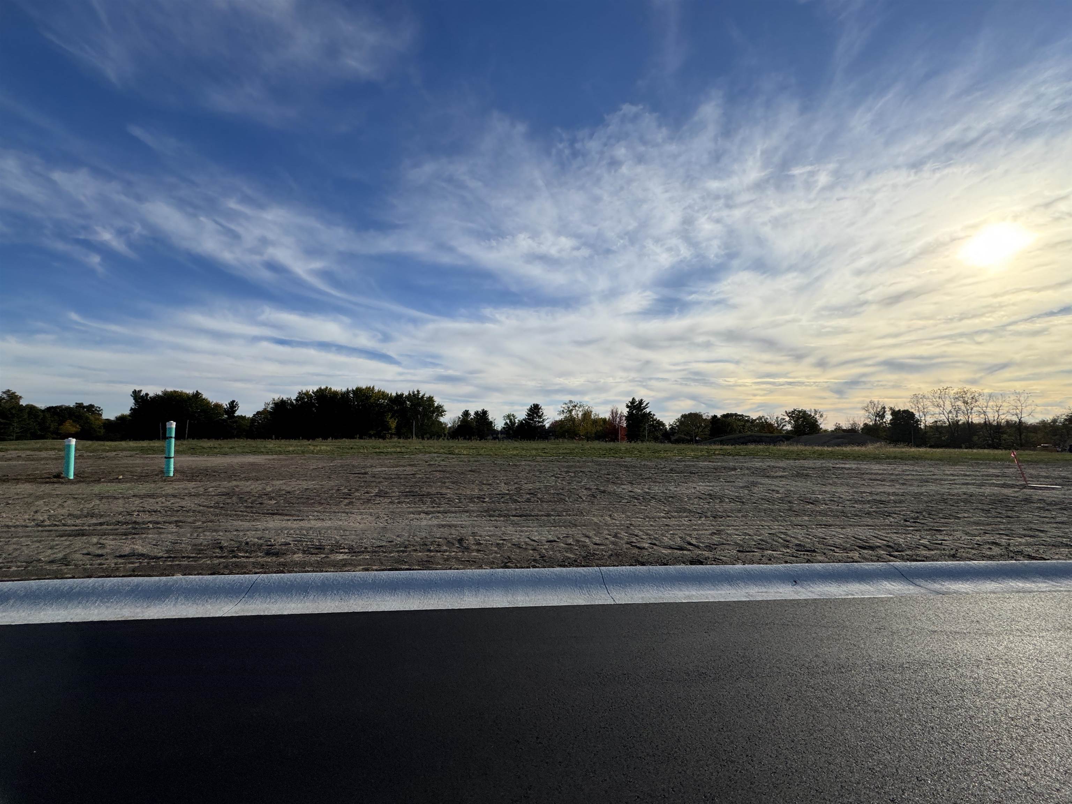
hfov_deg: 102.1
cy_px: 402
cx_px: 536
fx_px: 434
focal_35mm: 14
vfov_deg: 85.7
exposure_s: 1/3390
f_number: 2.2
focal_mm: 2.22
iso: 50
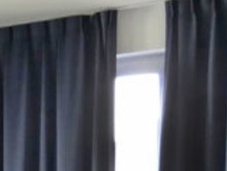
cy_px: 335
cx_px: -199
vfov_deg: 13.7
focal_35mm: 93
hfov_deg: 16.9
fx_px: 610
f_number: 2.8
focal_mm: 3.6
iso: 400
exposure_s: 1/60
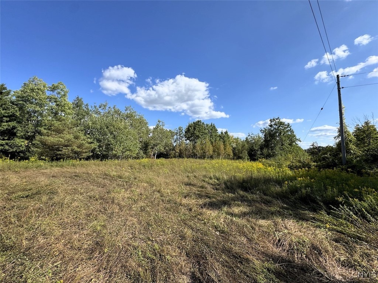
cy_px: 142
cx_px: 189
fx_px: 153
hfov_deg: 102.1
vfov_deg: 85.7
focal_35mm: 14
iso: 50
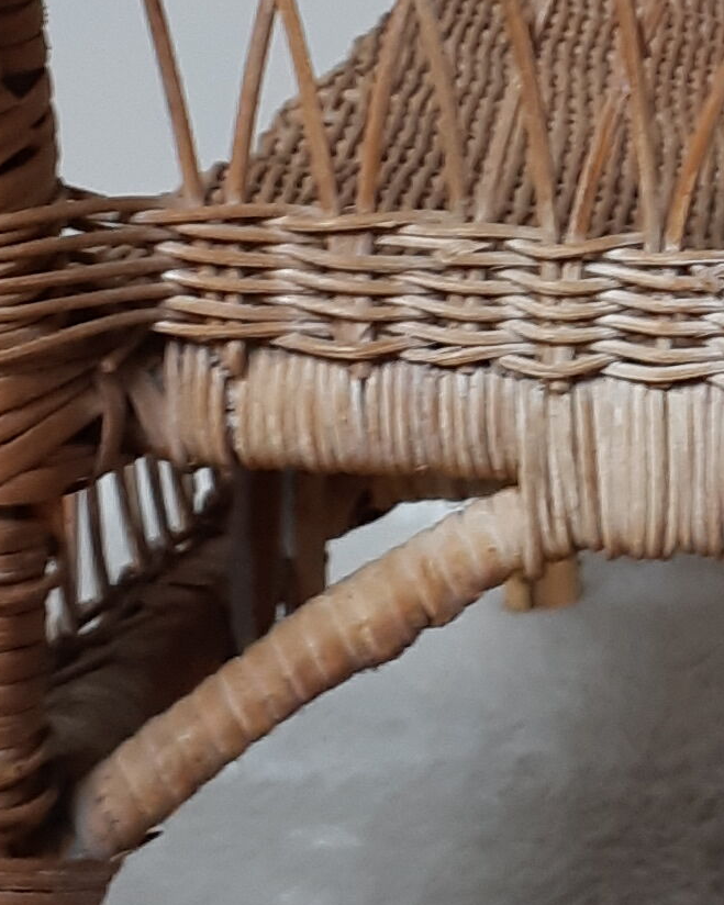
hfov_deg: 10.7
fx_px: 3804
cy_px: -47
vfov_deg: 13.3
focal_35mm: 142
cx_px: 901
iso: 100
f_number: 1.7
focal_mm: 3.93
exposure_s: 1/50
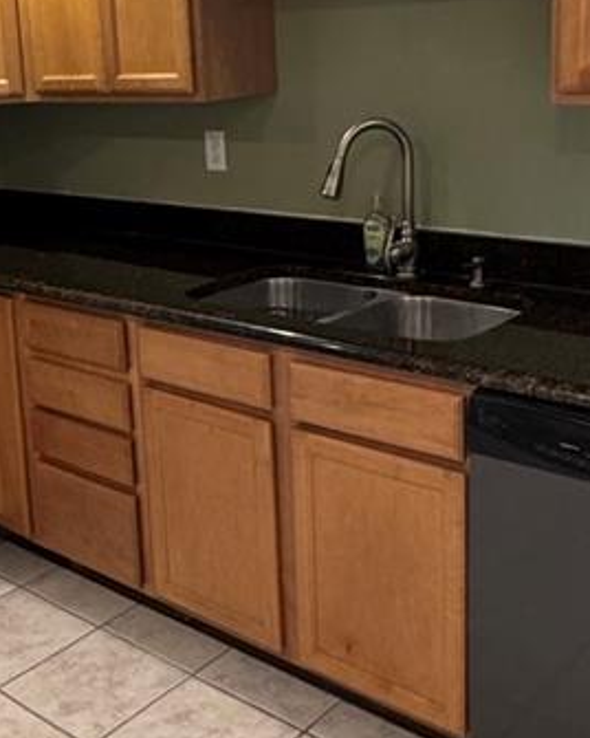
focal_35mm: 49
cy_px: 249
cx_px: 172
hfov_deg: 30.5
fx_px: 1070
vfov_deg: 37.7
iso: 500
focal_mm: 2.22
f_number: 2.2
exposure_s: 1/60
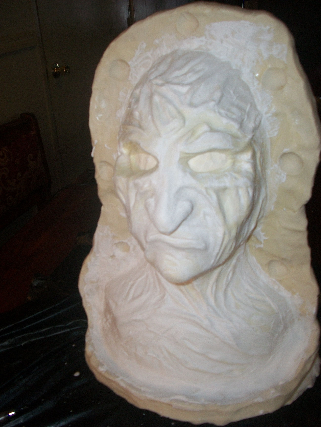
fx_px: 396
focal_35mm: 32
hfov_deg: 44.2
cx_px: 160
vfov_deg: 56.8
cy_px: 214
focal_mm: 5.7
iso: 80
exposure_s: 1/30
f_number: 2.9
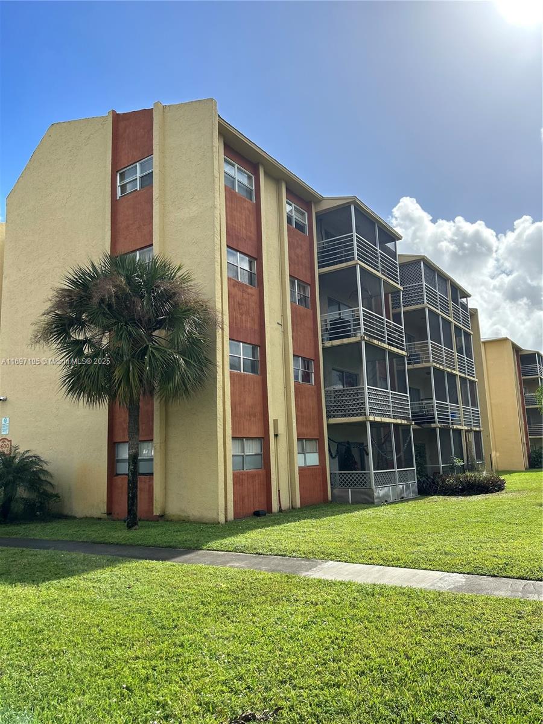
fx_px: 544
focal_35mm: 26
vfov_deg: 67.3
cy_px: 362
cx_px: 272
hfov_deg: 53.1
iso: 50
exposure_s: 1/4630
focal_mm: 5.7
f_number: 1.5
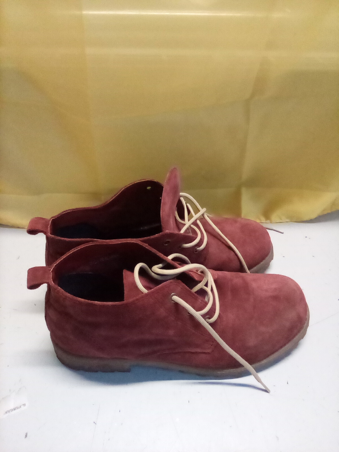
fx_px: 366
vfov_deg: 63.4
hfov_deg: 49.7
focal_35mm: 28
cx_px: 170
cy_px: 226
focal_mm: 2.27
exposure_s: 1/25
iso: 300
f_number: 2.2
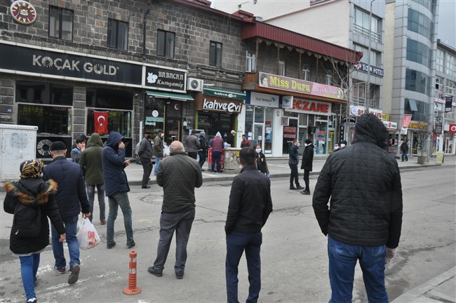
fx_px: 342
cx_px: 228
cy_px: 152
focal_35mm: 27
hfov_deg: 67.4
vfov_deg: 47.8
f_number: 11
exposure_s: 1/500
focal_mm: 18
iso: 1000
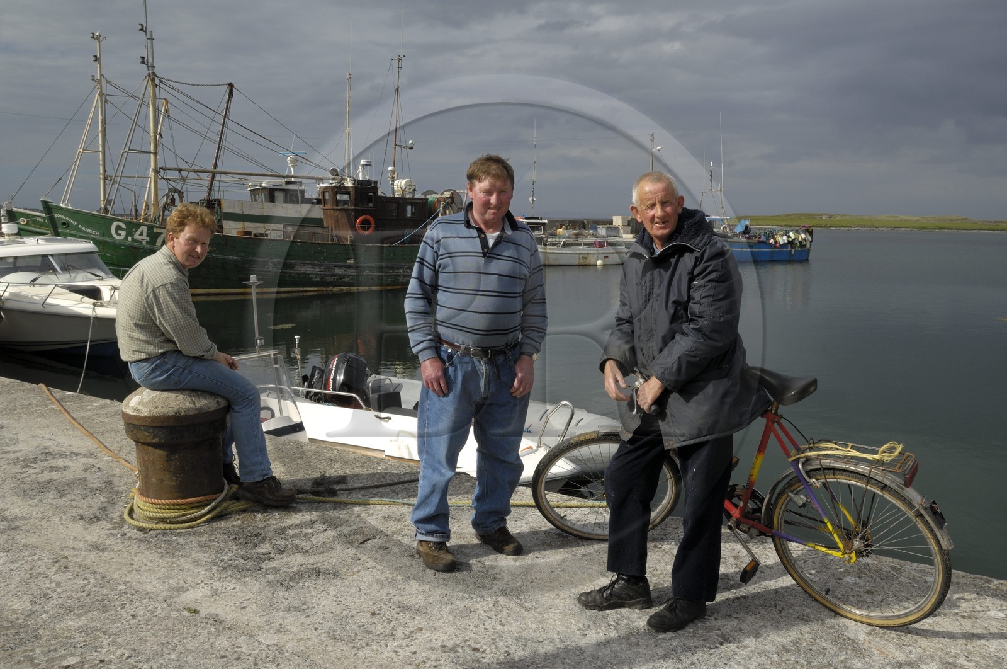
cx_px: 504
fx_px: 796
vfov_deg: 45.5
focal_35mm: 28
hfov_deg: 64.6
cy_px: 334
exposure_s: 1/125
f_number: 15
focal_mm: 19
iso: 100
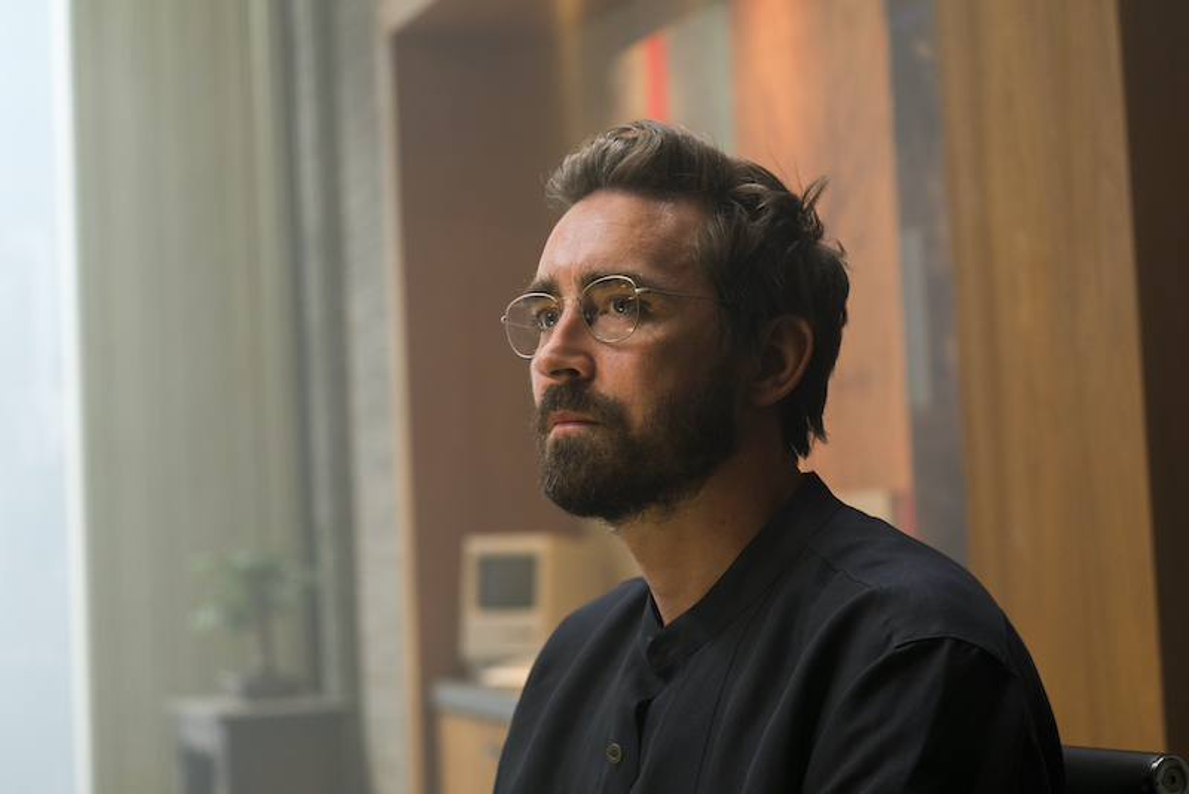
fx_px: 2313
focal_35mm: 70
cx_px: 594
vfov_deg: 19.5
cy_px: 397
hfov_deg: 28.8
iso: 2000
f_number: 4
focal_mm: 70
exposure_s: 1/125
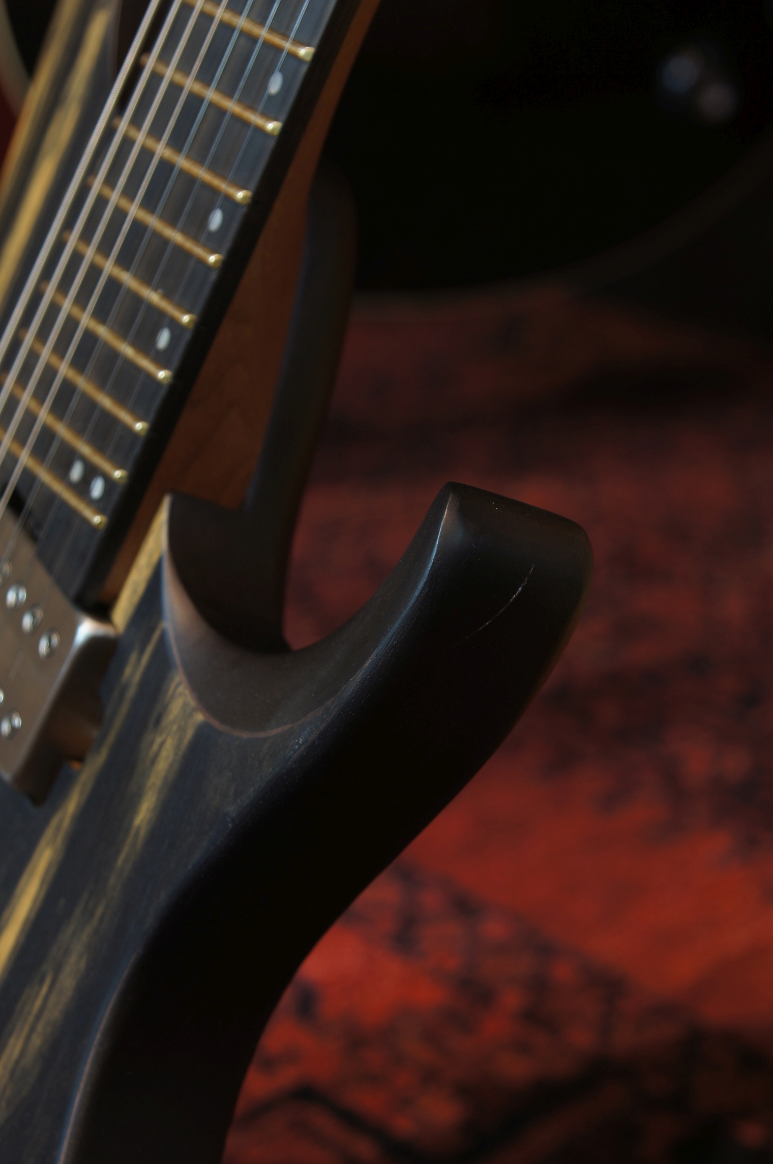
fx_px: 2906
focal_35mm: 90
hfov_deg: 15.2
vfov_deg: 22.6
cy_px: 582
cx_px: 386
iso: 100
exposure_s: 1/5
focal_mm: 60
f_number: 6.3
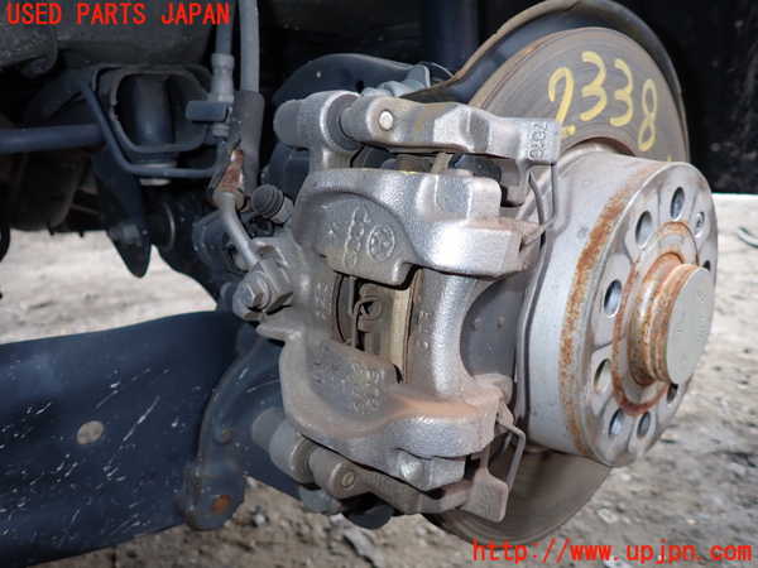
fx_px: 547
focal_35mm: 25
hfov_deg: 69.4
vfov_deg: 54.9
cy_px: 284
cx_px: 379
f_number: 5.6
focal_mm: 4.5
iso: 100
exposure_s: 1/30
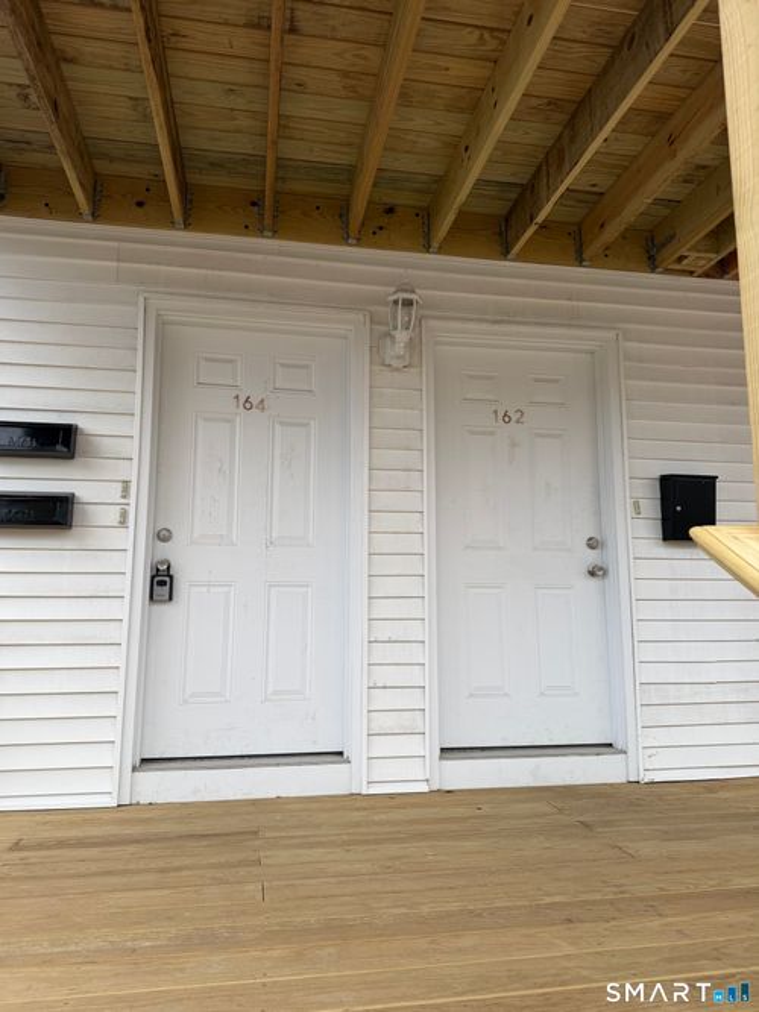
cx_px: 380
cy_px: 506
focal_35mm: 24
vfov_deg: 71.6
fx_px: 702
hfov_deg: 56.8
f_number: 1.78
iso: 80
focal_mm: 6.76
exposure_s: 1/931
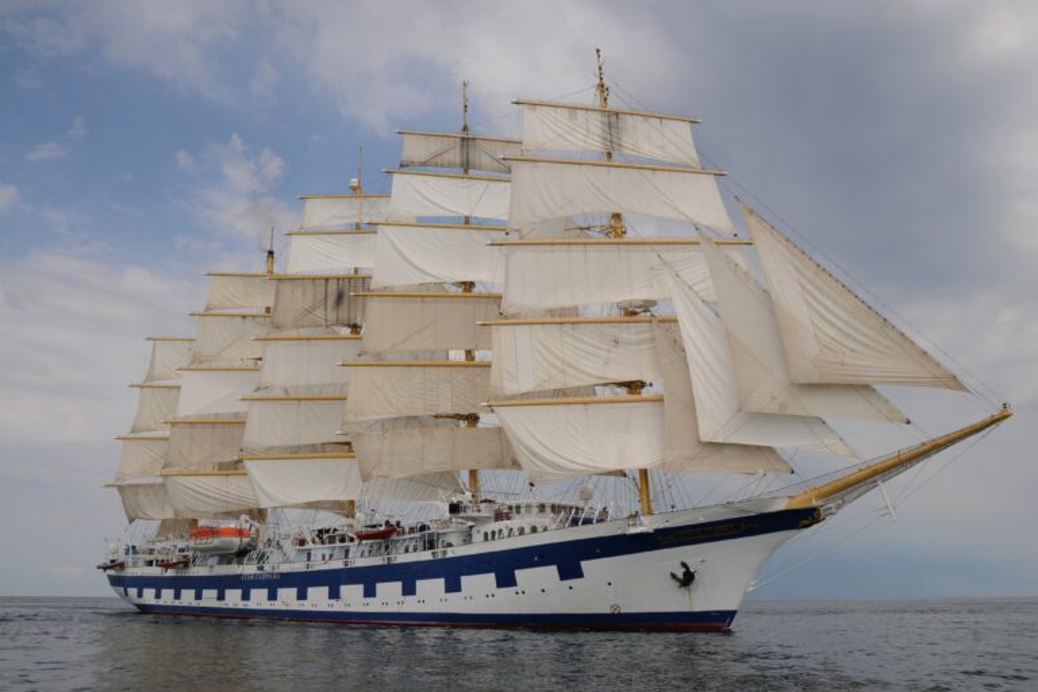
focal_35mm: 30
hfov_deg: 61.9
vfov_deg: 43.6
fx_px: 865
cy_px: 346
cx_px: 519
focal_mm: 20
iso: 200
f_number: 10
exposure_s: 1/400
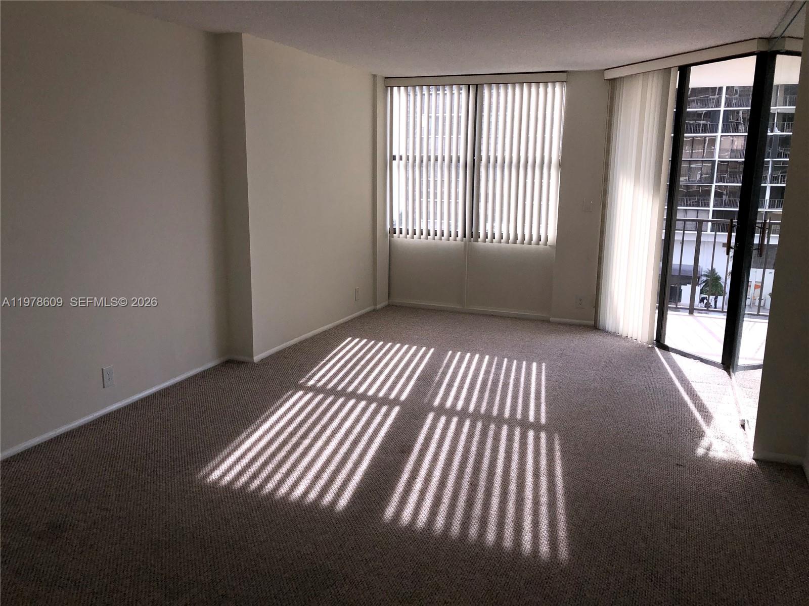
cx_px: 404
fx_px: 654
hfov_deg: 63.4
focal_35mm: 28
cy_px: 303
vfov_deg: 49.7
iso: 20
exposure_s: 1/704
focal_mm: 3.99
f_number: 1.8
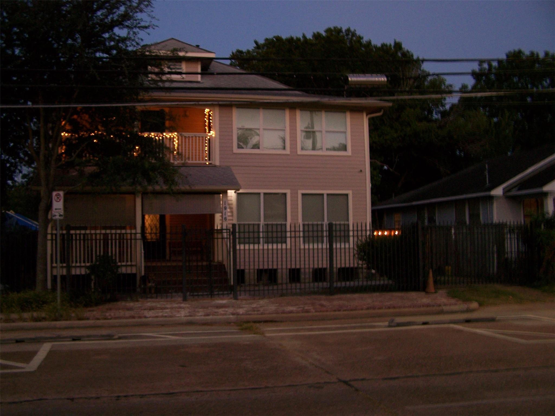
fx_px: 609
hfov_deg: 49.0
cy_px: 208
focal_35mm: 38
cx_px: 278
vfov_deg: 37.7
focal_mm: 6.3
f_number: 2.8
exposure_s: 1/8
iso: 160
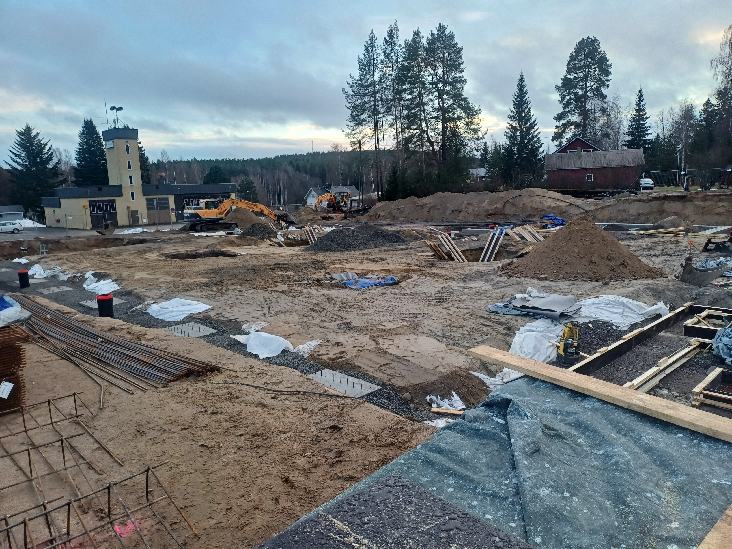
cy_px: 274
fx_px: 529
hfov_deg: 69.4
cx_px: 366
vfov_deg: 54.9
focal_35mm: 25
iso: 80
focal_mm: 4.65
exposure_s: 1/100
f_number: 1.8
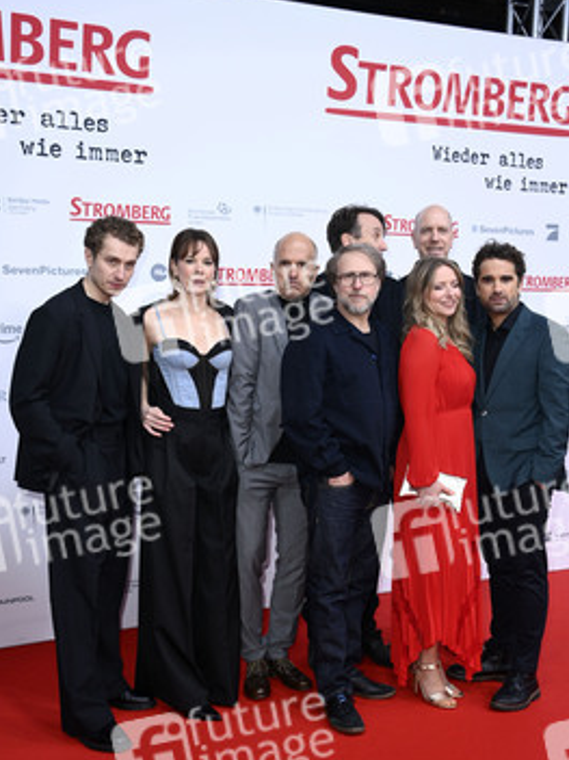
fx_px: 1009
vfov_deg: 41.2
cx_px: 286
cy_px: 420
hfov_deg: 31.5
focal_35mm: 46
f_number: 4.5
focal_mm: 42
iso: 640
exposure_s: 1/250
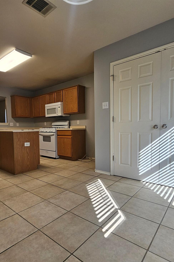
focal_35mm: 19
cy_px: 138
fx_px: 138
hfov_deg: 63.9
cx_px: 69
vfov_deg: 86.8
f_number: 2.2
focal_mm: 2.2
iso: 80
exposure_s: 1/120
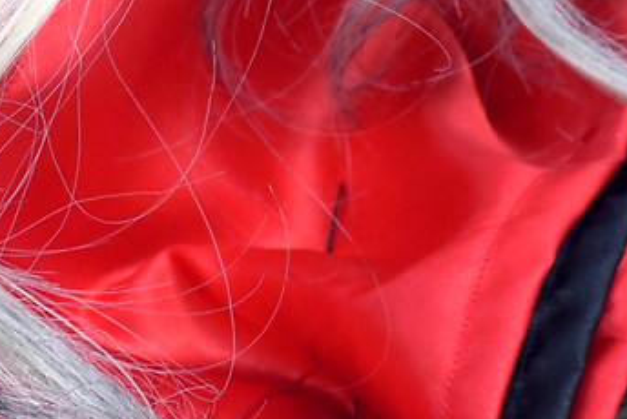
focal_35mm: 907
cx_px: -261
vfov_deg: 1.5
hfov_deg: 2.3
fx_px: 15810
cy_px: -293
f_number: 6.3
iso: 900
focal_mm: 130
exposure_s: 1/1000
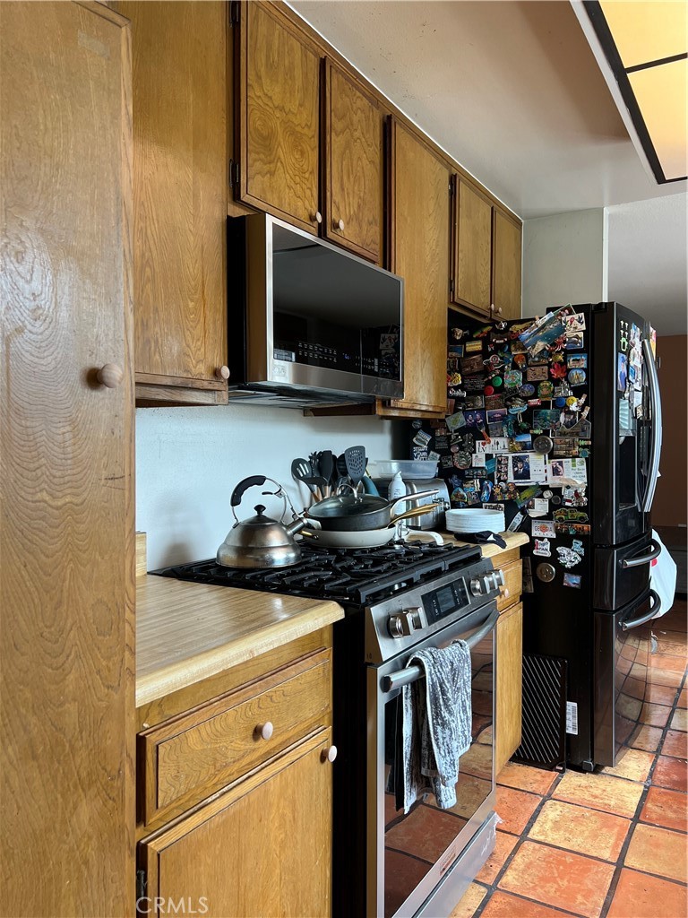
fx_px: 689
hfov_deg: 53.1
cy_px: 459
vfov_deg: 67.3
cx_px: 344
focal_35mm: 26
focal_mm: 5.7
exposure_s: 1/120
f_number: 1.5
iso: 64
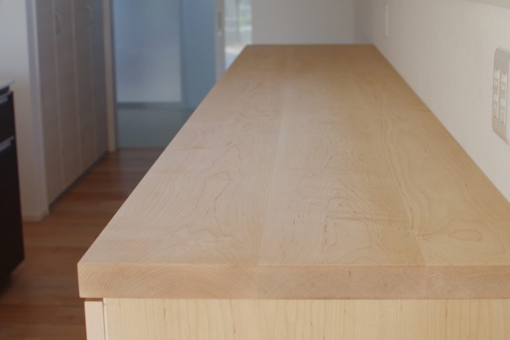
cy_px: 145
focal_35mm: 58
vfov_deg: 23.4
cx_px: 283
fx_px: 822
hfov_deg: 34.4
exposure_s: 1/80
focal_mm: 30
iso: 400
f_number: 5
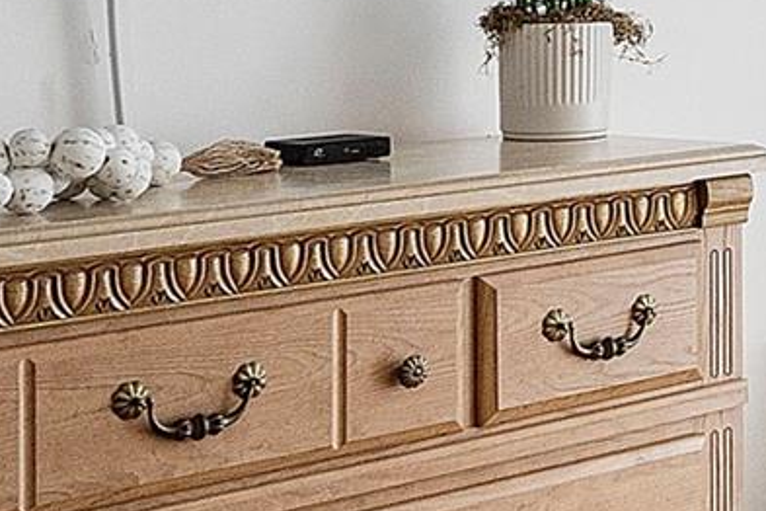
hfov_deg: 14.1
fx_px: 2596
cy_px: -82
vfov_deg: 11.1
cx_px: 1528
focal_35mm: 122
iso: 250
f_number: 9
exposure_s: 1/640
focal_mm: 20
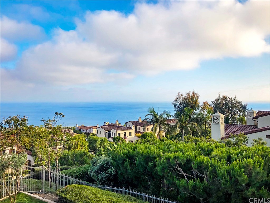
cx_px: 135
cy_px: 102
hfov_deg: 63.4
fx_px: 218
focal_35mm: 28
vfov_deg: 49.7
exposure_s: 1/1900
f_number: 1.8
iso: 20
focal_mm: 3.99
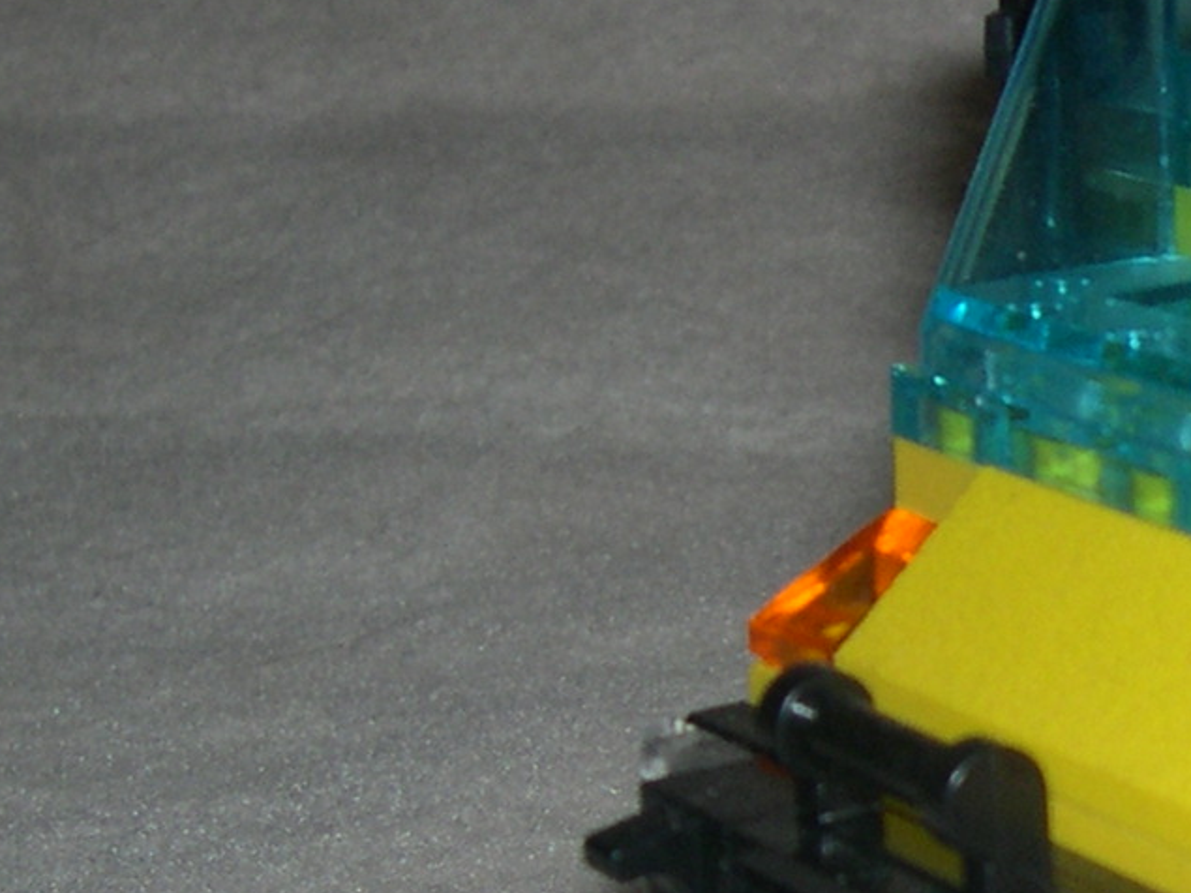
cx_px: 1831
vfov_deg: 10.9
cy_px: 642
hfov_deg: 13.6
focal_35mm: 136
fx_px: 4678
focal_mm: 8
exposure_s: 1/60
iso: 100
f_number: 7.6
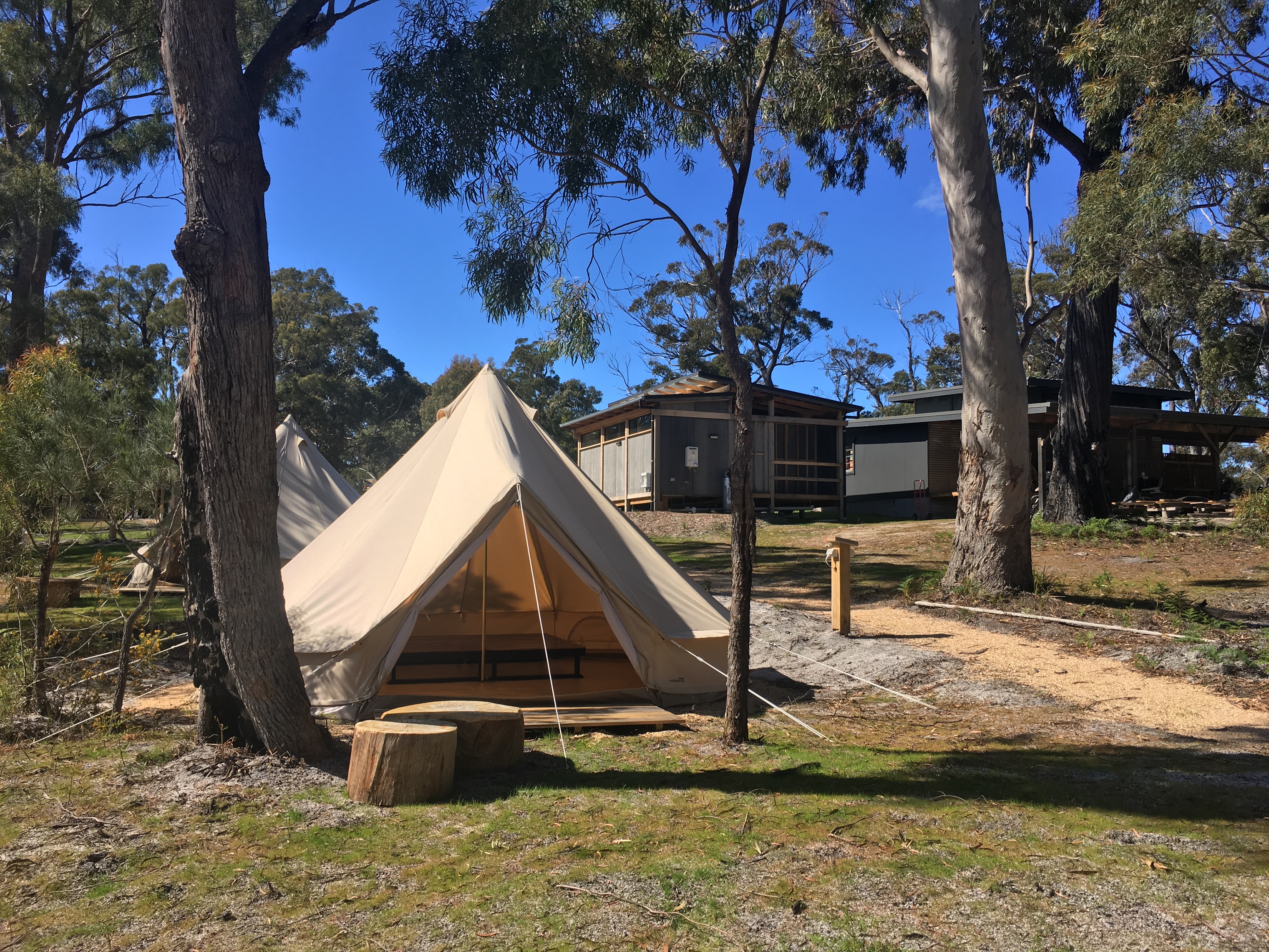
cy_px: 476
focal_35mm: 29
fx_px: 1063
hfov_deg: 61.7
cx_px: 634
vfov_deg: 48.2
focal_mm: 4.15
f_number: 2.2
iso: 25
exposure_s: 1/1221
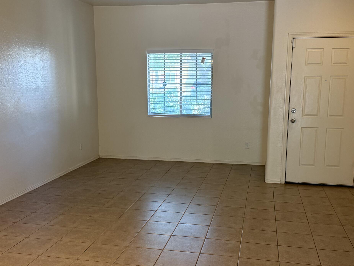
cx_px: 177
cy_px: 148
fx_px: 399
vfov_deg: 36.8
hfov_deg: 47.9
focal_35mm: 39
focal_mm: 6.76
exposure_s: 1/60
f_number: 1.78
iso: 250
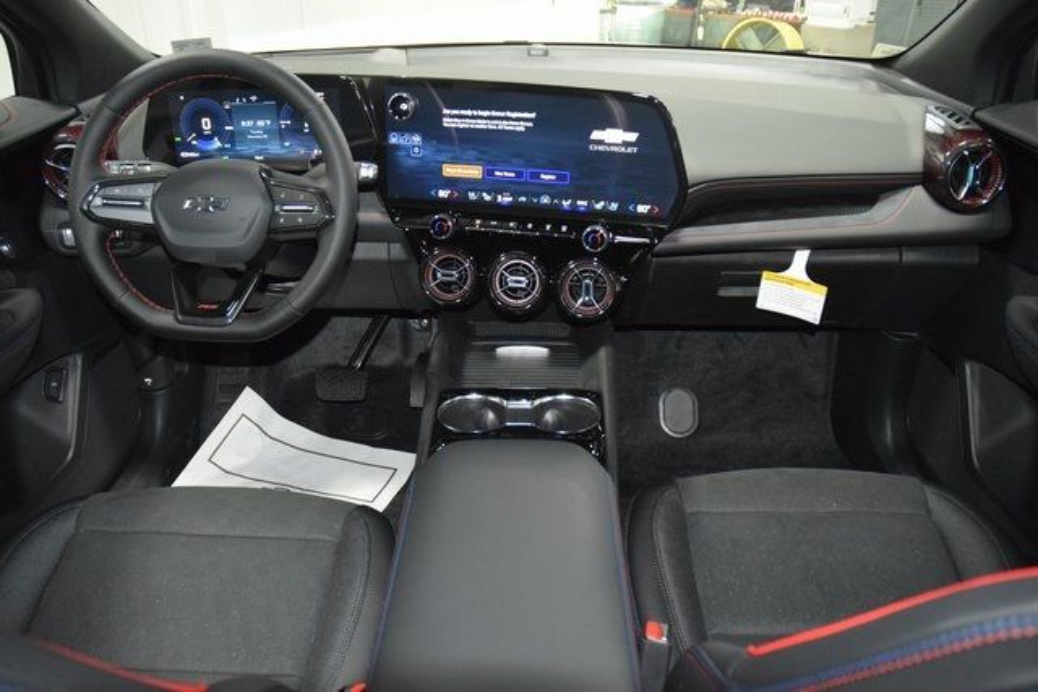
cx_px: 519
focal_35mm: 27
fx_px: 779
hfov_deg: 67.4
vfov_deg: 48.0
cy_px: 346
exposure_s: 1/60
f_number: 3.5
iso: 3200
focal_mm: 18
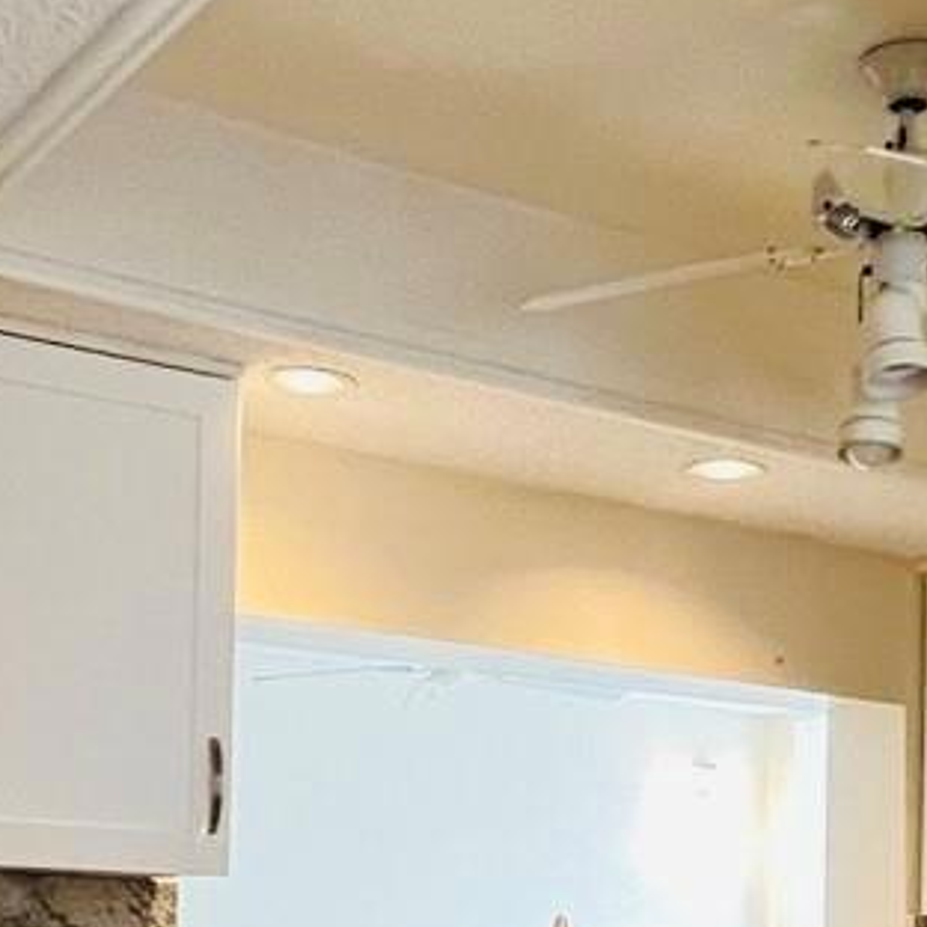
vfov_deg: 26.9
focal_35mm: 59
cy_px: 995
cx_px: 597
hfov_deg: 28.9
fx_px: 1788
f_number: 1.8
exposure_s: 1/60
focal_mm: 1.57
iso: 400
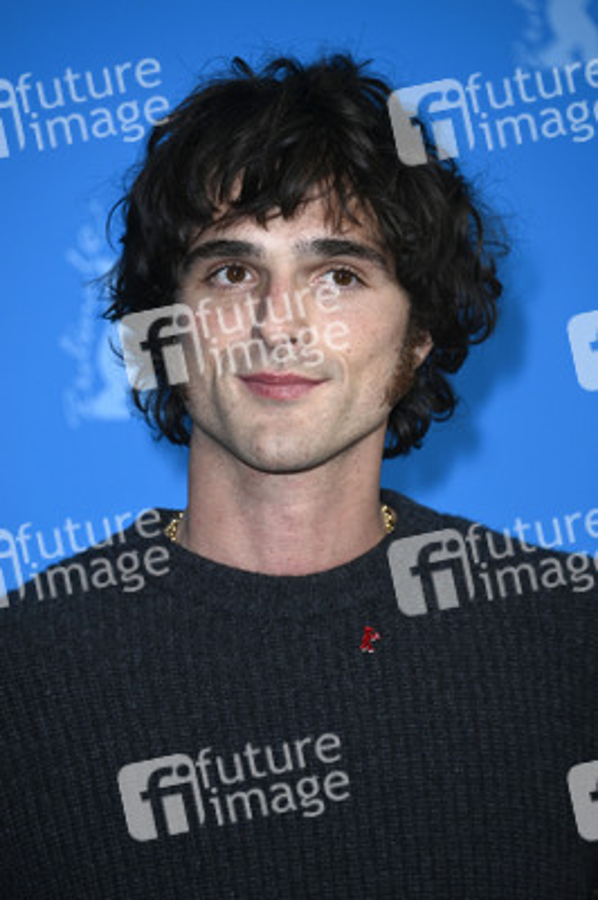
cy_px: 450
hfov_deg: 4.6
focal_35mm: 300
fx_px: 7487
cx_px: 299
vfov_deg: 6.9
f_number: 5.6
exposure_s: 1/250
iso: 1000
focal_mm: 300
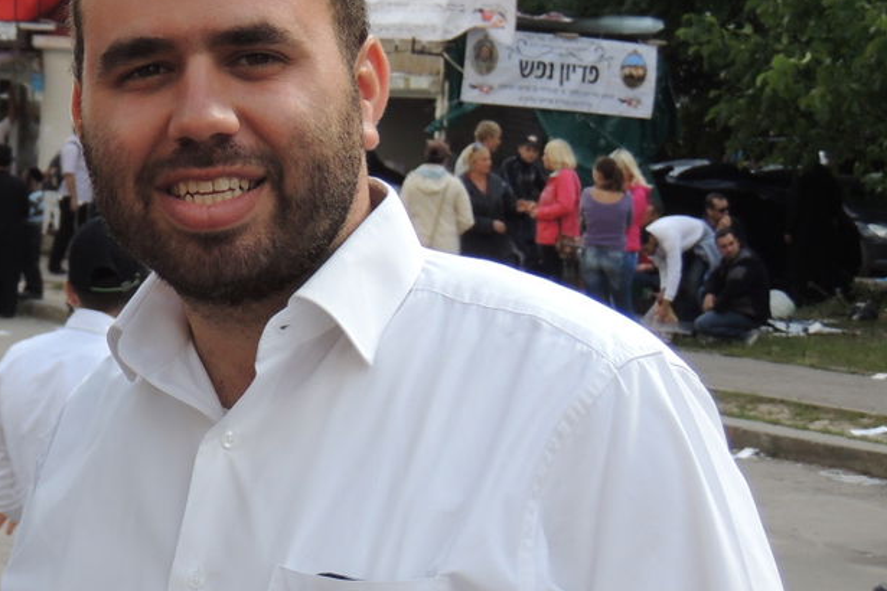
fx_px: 3498
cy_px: 427
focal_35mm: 142
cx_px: -85
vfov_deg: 9.6
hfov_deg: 14.1
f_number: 3.7
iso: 100
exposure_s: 1/250
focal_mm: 10.7
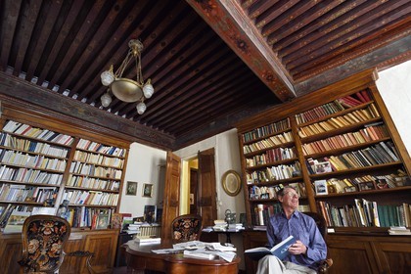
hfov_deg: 96.7
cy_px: 137
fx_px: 183
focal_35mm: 16
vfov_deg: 73.7
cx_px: 206
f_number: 5.6
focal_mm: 16
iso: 800
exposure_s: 1/15
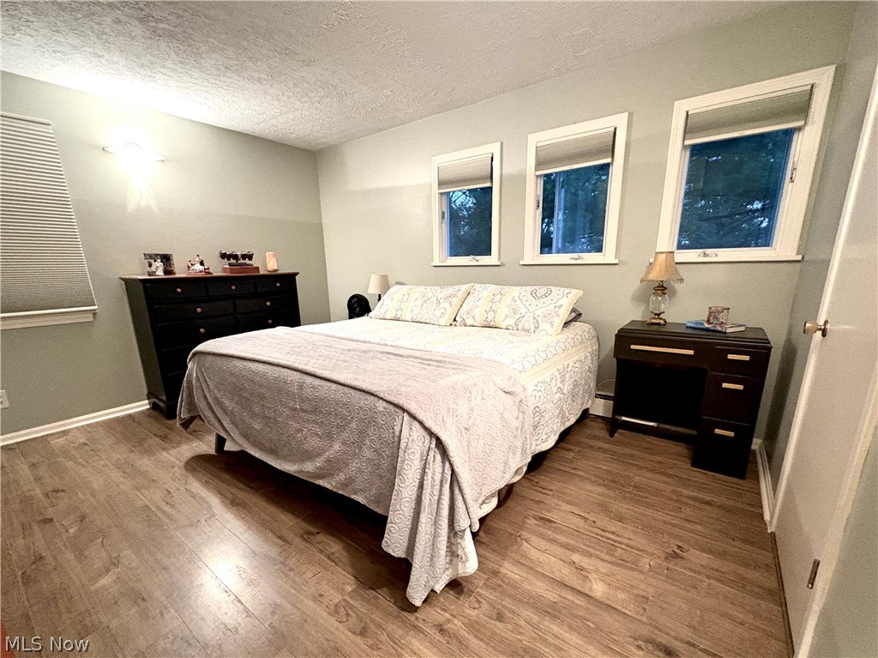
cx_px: 439
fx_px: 355
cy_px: 329
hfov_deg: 102.1
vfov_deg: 85.6
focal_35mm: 14
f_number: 2.2
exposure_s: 1/40
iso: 640
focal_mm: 2.22
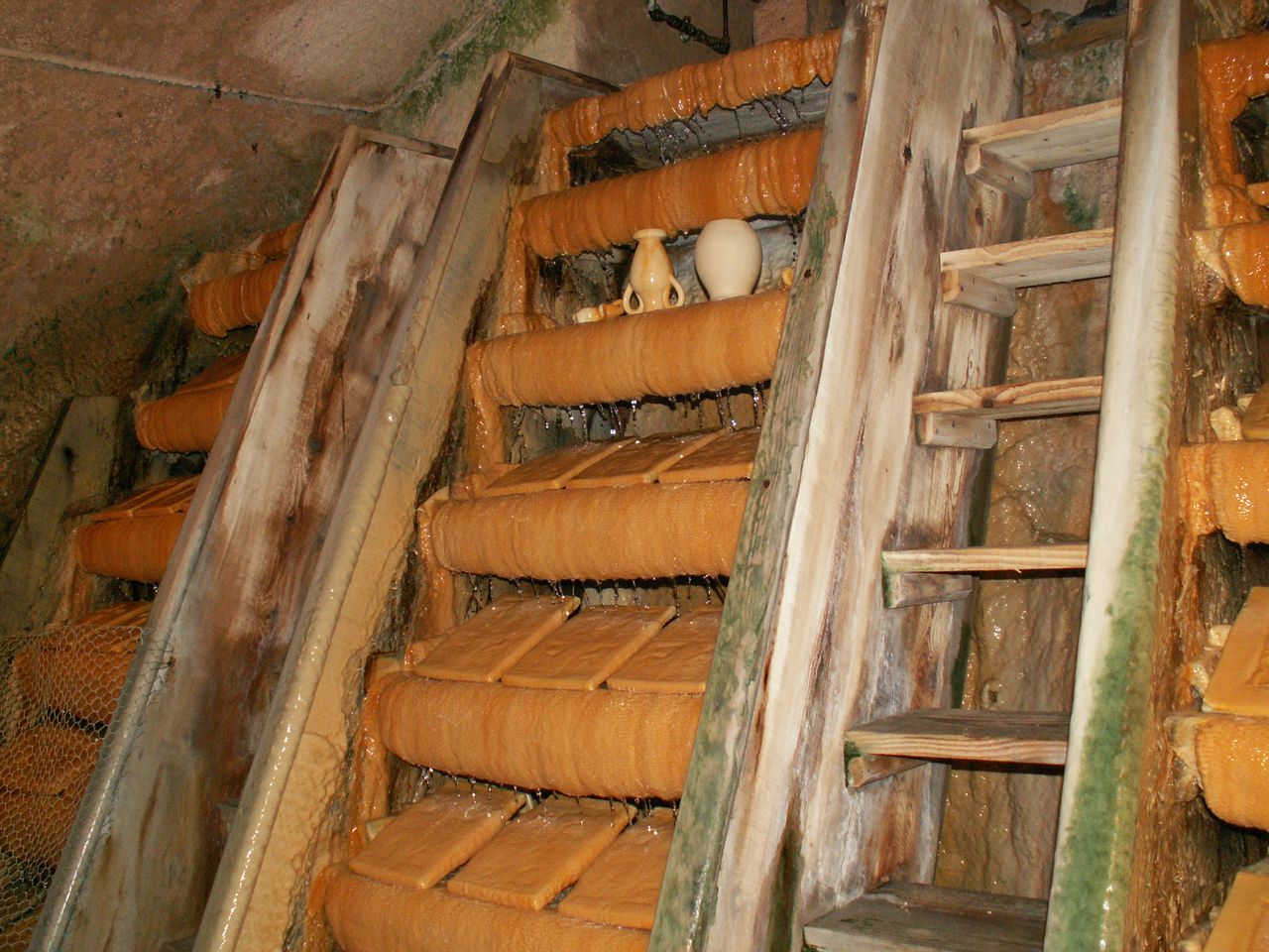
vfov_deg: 40.7
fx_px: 1283
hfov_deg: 52.6
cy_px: 476
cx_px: 634
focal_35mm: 35
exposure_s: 1/40
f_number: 2.8
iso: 160
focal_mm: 5.86
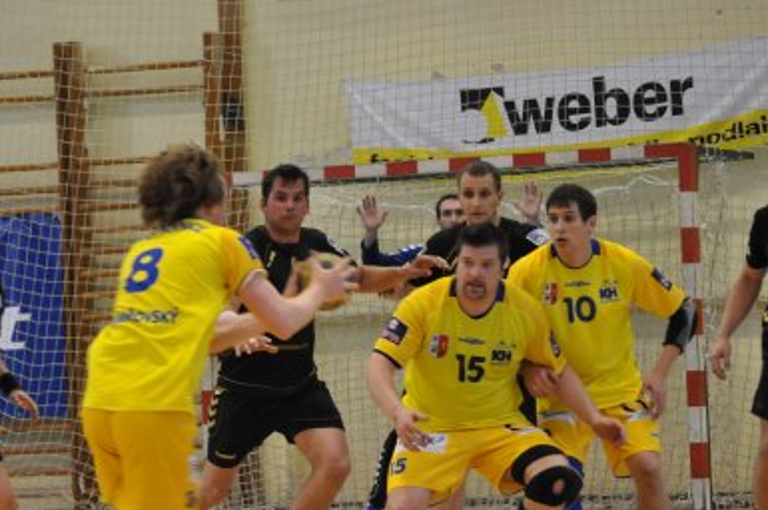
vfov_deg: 7.0
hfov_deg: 10.4
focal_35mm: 197
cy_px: 342
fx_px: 4199
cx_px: 333
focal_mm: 92
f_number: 4.5
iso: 1600
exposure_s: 1/160
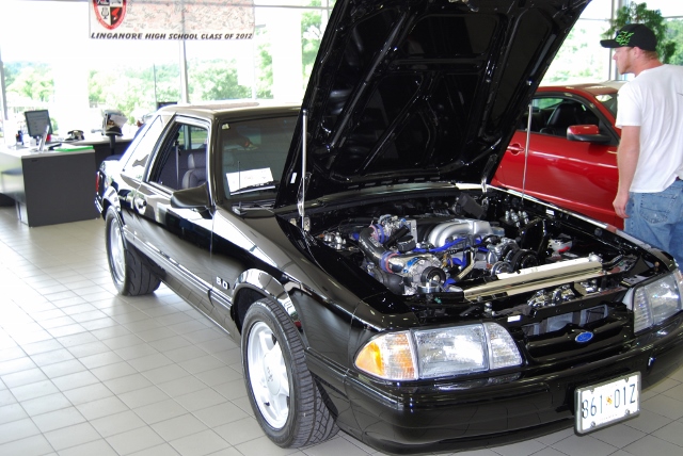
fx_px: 741
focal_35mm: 39
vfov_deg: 34.3
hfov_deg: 49.5
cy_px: 228
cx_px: 342
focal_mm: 26
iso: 220
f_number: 4.2
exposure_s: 1/60
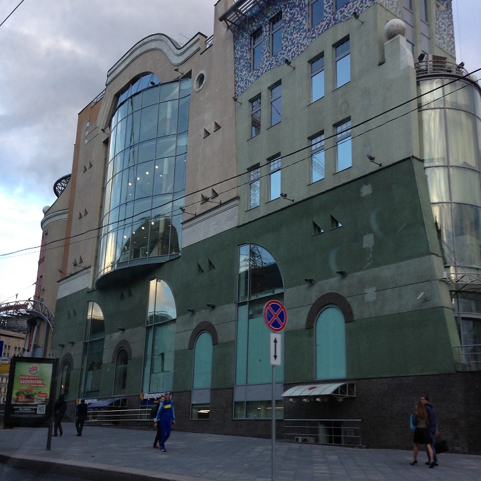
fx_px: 613
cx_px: 240
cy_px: 265
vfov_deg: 42.8
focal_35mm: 39
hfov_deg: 42.8
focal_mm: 4.13
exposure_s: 1/131
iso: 50
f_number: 2.4
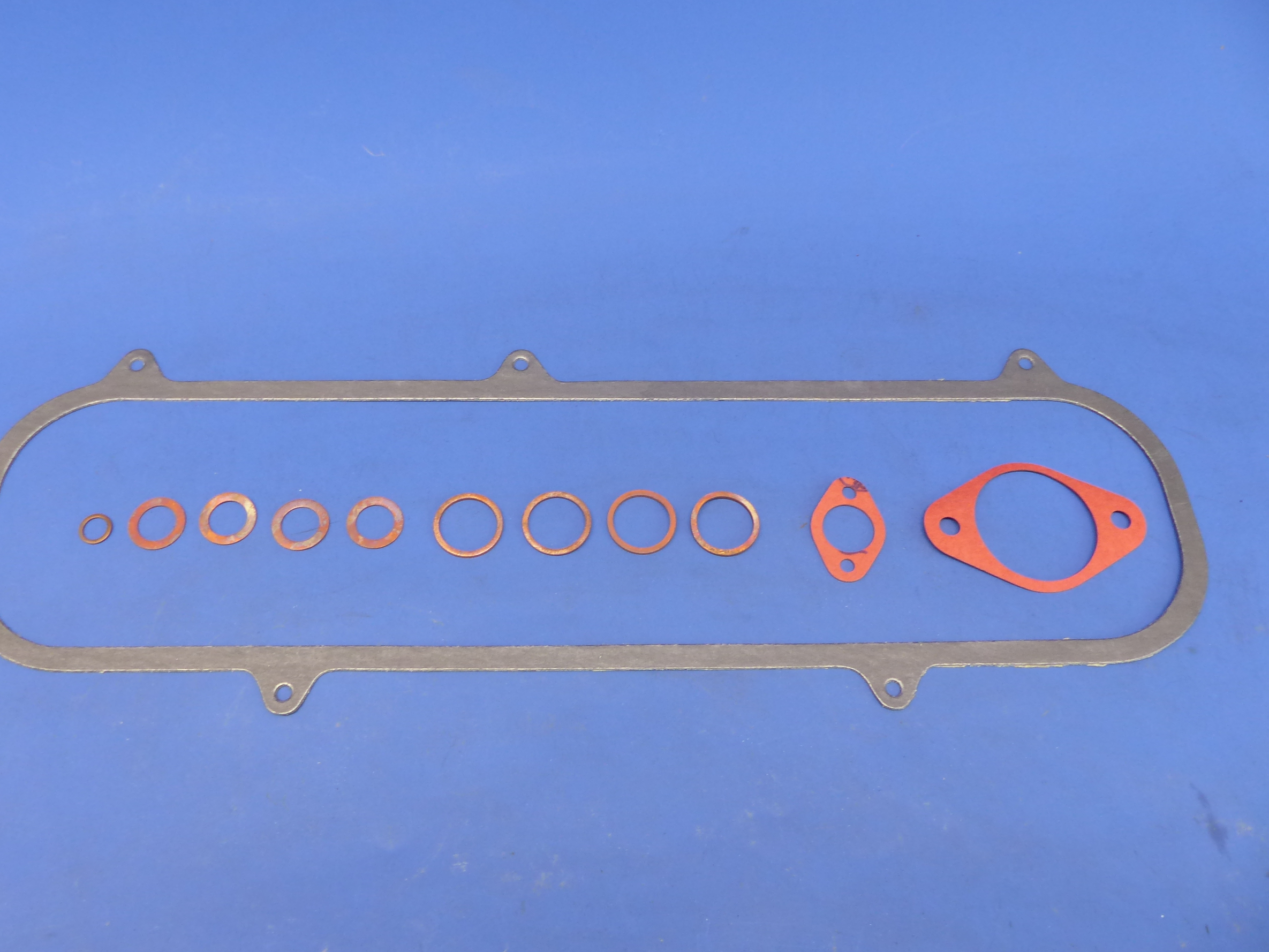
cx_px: 588
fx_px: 990
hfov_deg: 65.2
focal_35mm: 27
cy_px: 469
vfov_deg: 51.4
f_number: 2.8
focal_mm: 4.5
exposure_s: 1/60
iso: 200
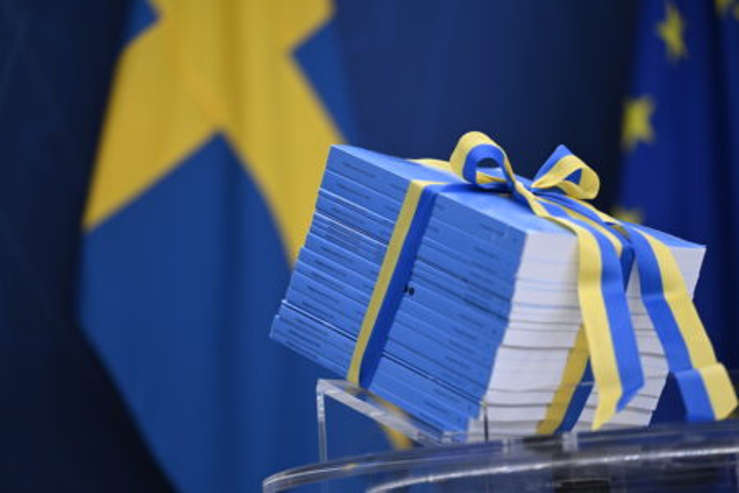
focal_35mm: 125
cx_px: 370
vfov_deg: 11.0
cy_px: 246
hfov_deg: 16.4
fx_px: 2566
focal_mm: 125
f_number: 2.8
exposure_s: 1/500
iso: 1000
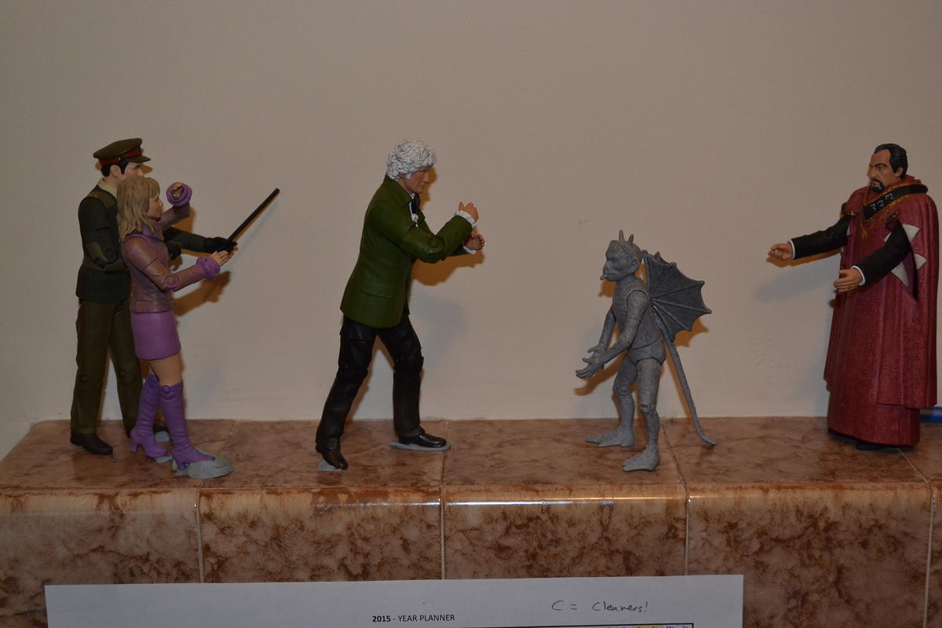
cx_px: 471
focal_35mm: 54
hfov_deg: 36.9
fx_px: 1413
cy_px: 314
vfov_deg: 25.1
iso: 800
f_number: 5
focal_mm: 36
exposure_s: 1/60
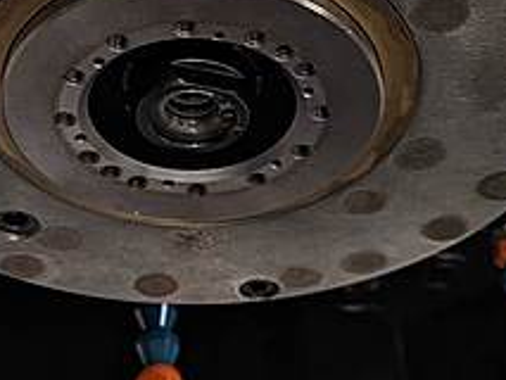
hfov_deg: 25.9
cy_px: 80
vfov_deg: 19.5
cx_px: 200
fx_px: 1097
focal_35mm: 75
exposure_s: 1/33.3
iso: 398
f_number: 1.89
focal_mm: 5.43
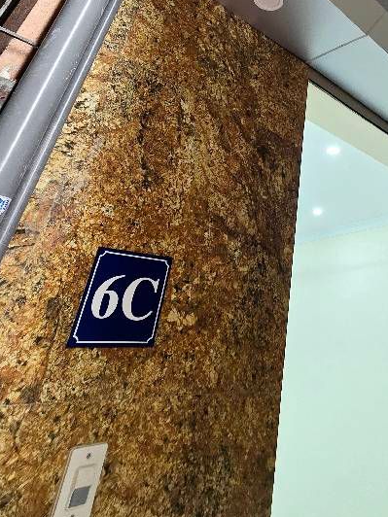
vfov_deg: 59.4
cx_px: 367
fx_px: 374
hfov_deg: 47.7
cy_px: 54
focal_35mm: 25
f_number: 2.2
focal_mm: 2.2
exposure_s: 1/50
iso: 125
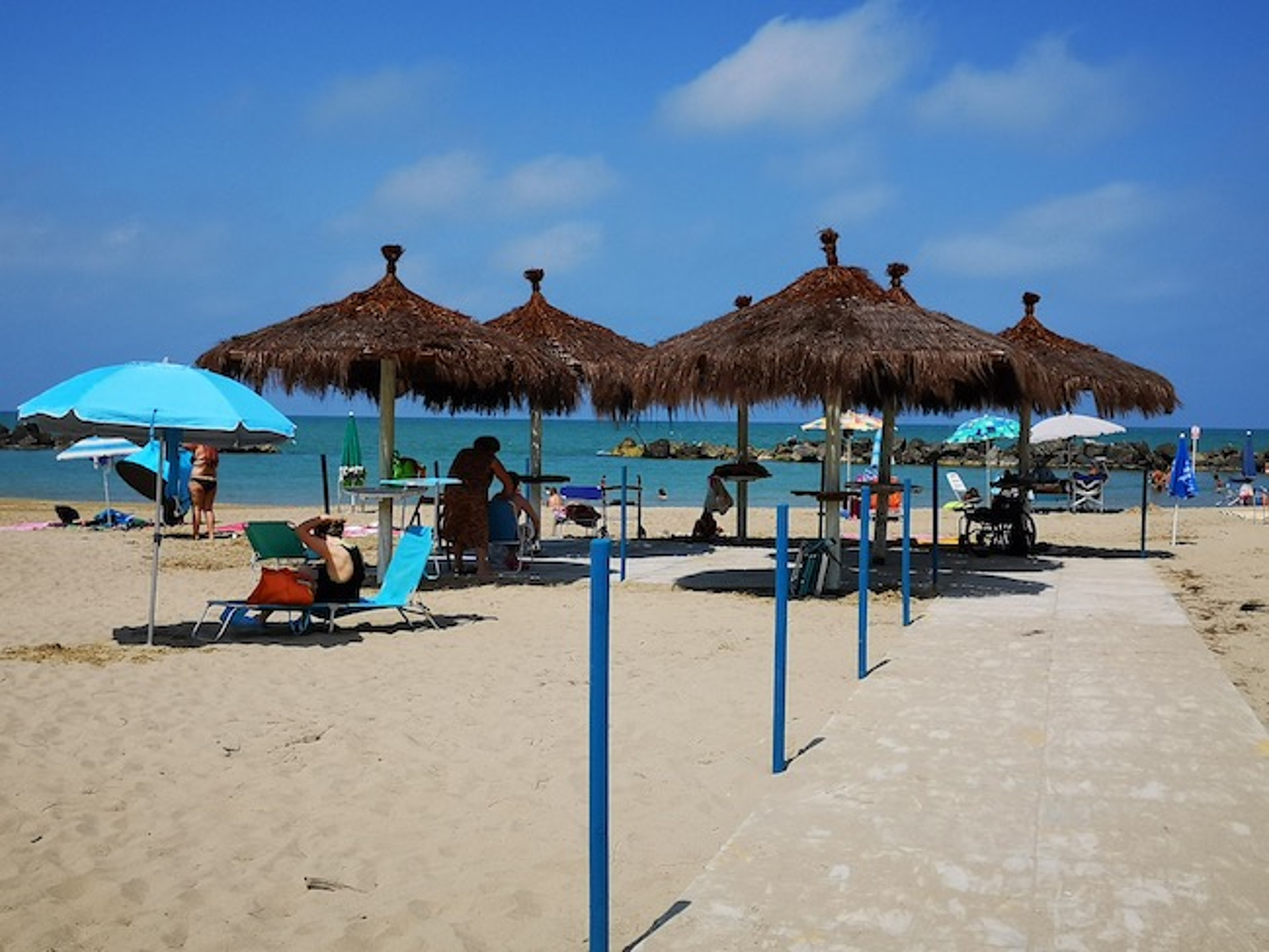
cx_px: 634
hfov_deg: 42.9
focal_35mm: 44
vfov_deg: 32.9
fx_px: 1614
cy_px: 476
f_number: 1.8
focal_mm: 3.95
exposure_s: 1/3448
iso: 50
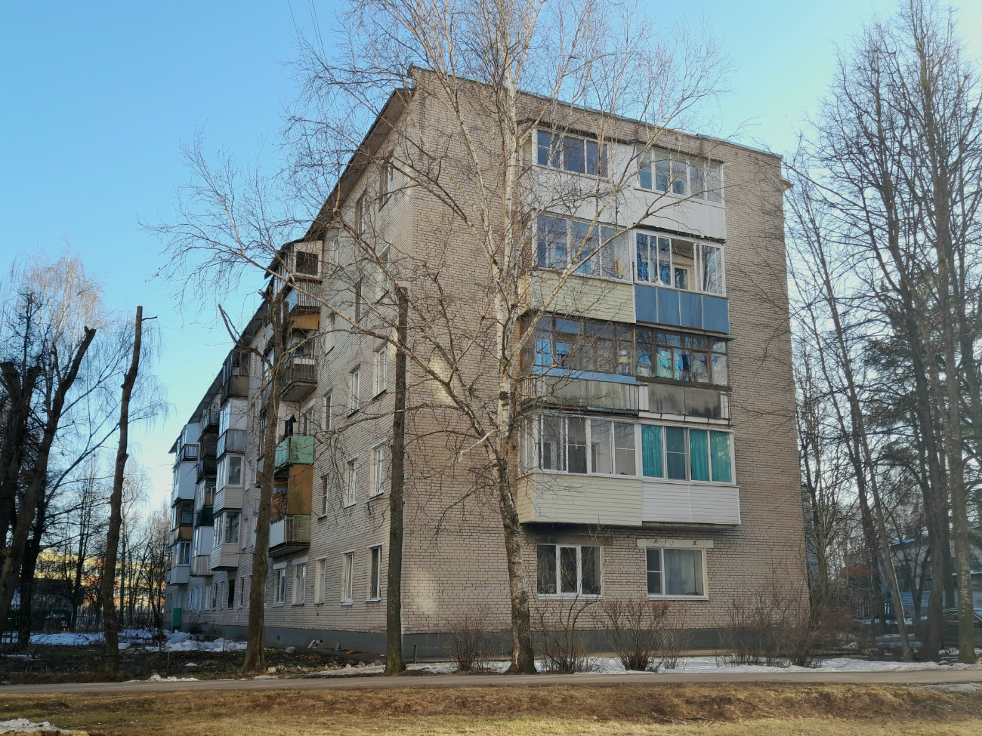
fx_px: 709
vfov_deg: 54.9
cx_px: 491
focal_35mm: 25
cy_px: 368
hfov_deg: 69.4
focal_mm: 4.6
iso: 20
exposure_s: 1/185
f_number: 2
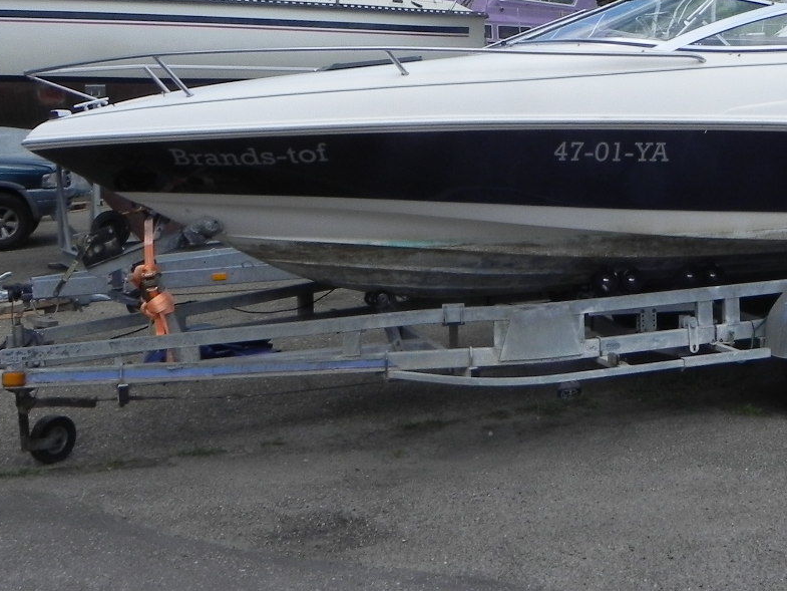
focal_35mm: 53
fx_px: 1205
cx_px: 595
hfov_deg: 35.3
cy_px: 102
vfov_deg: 26.9
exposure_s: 1/525
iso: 160
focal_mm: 4.6
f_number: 8
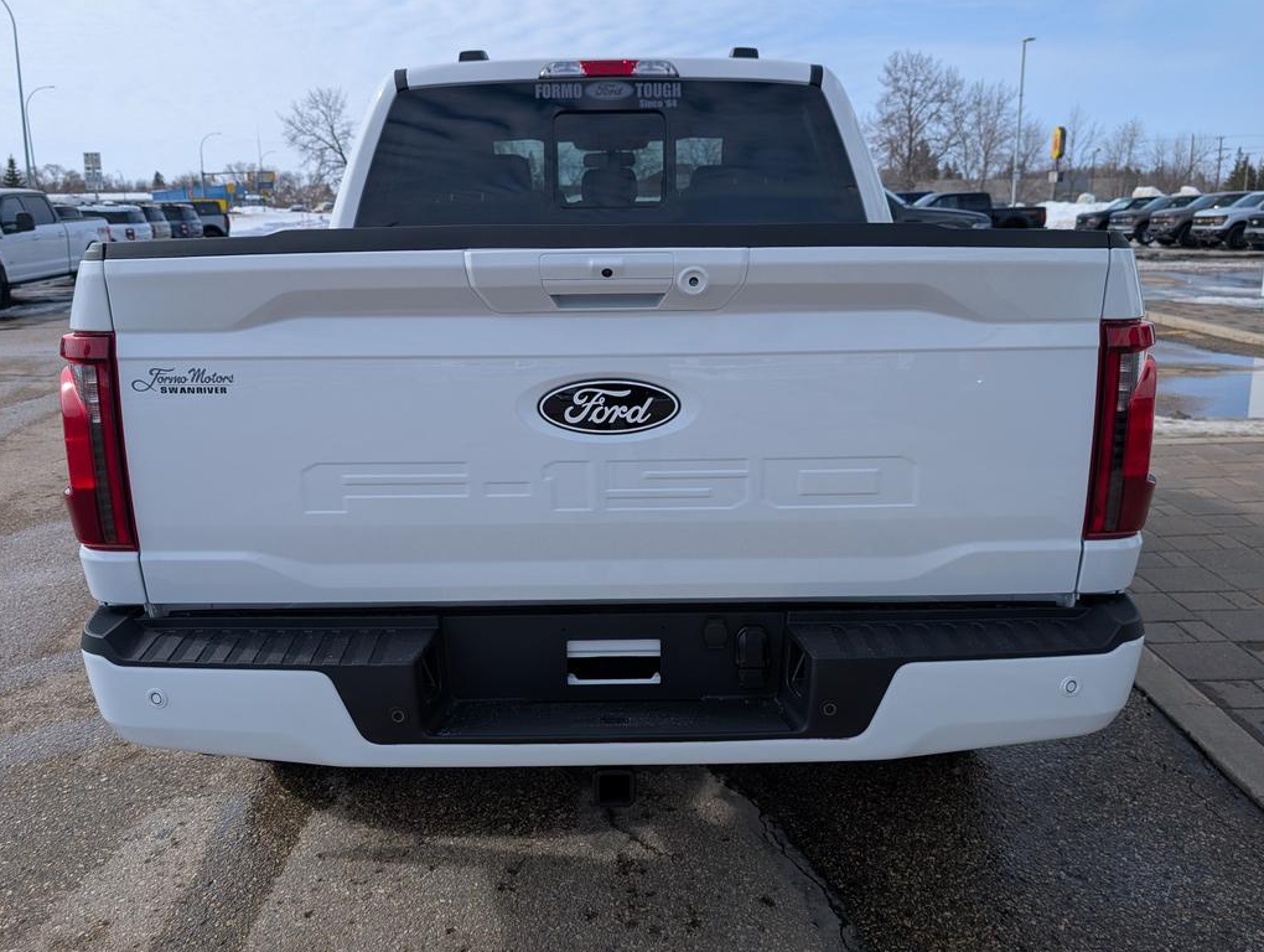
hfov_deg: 59.9
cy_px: 470
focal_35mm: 30
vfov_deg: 46.9
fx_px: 1097
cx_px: 617
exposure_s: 1/2037
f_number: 1.68
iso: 22
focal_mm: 6.9
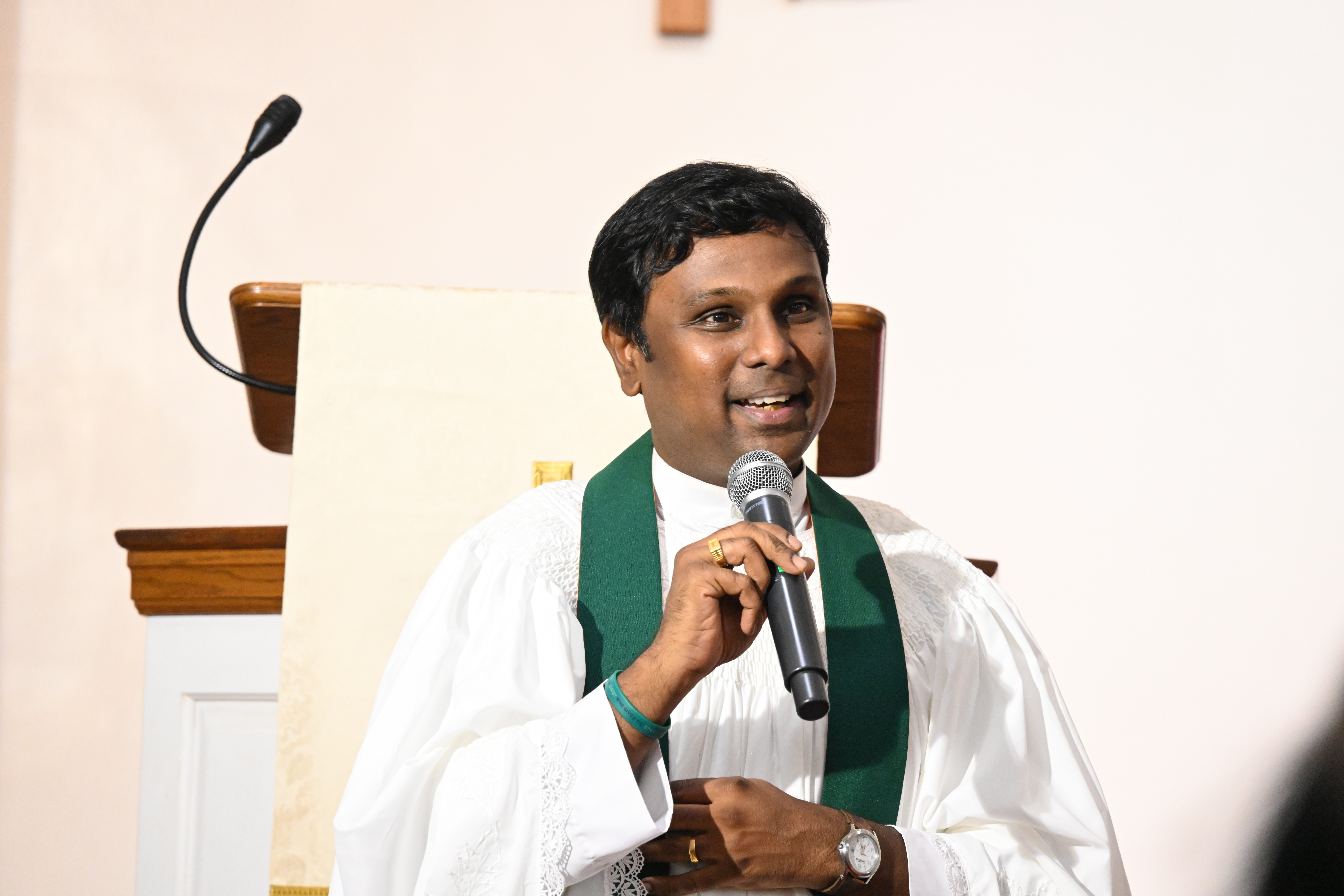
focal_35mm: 200
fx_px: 7466
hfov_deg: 10.3
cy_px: 448
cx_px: 672
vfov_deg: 6.9
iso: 7200
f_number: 6.3
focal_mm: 200
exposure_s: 1/125
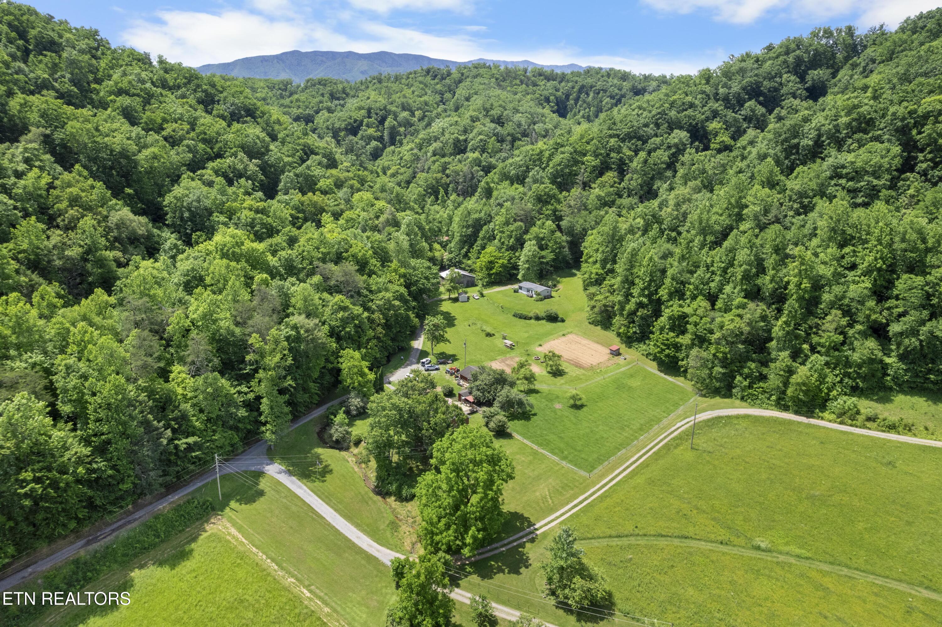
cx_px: 471
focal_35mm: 22
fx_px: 575
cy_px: 314
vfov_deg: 57.2
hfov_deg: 78.6
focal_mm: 8.38
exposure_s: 1/1600
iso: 100
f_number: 2.8
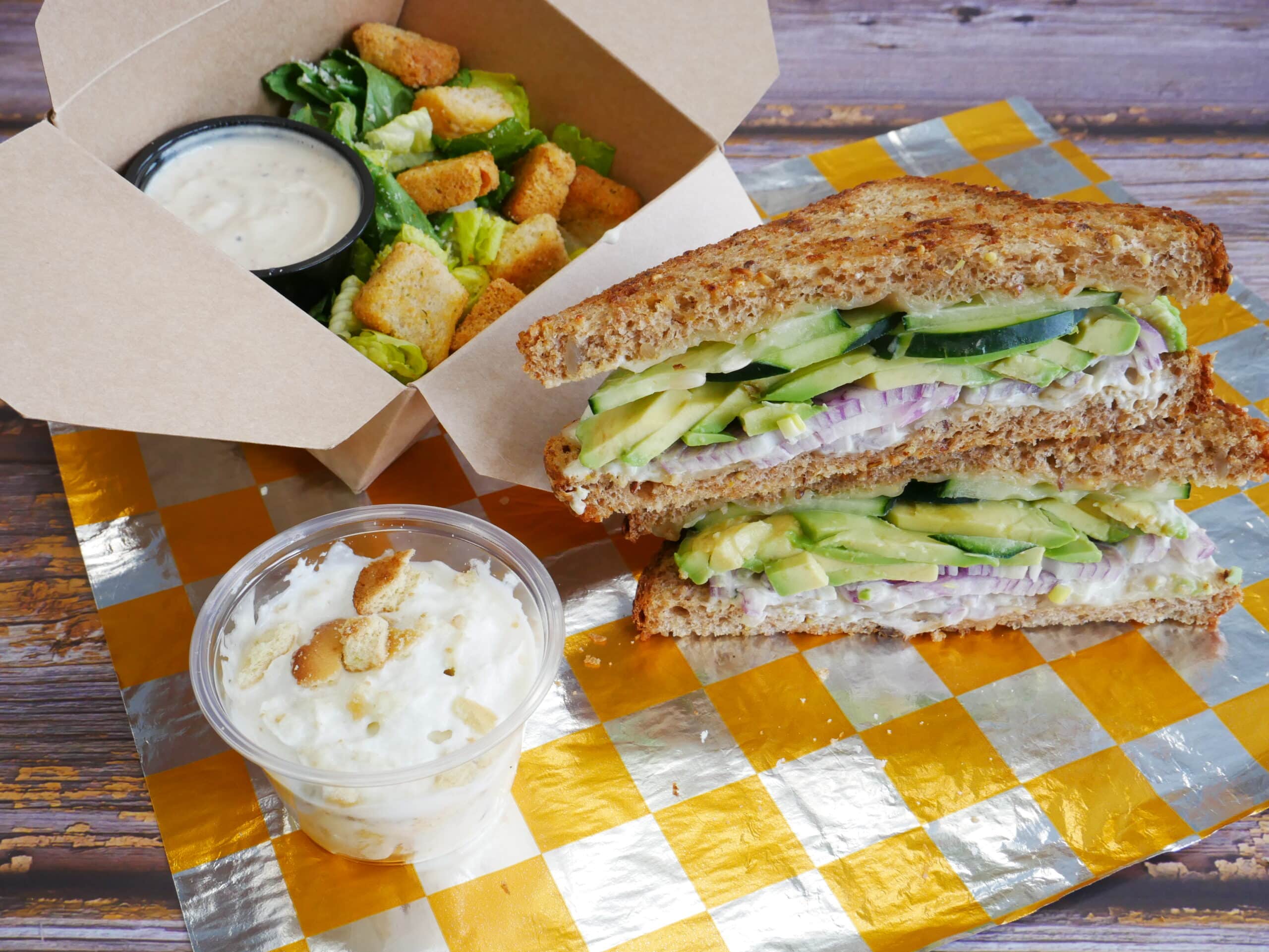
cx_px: 634
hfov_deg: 42.9
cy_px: 476
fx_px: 1614
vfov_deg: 32.9
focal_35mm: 44
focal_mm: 22
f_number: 9
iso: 800
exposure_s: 1/60
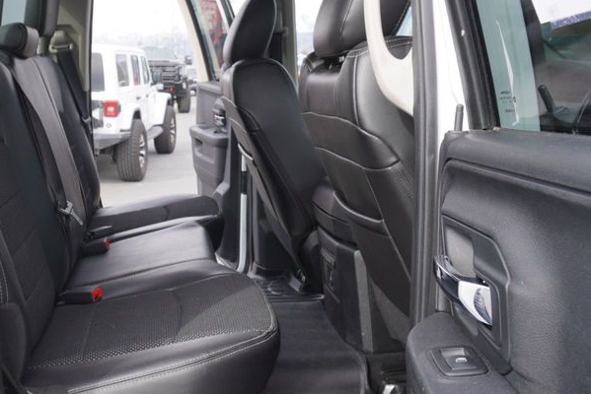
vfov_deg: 32.7
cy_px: 198
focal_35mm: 41
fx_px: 673
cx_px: 177
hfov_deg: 46.3
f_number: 5.6
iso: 100
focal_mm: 16
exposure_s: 1/100
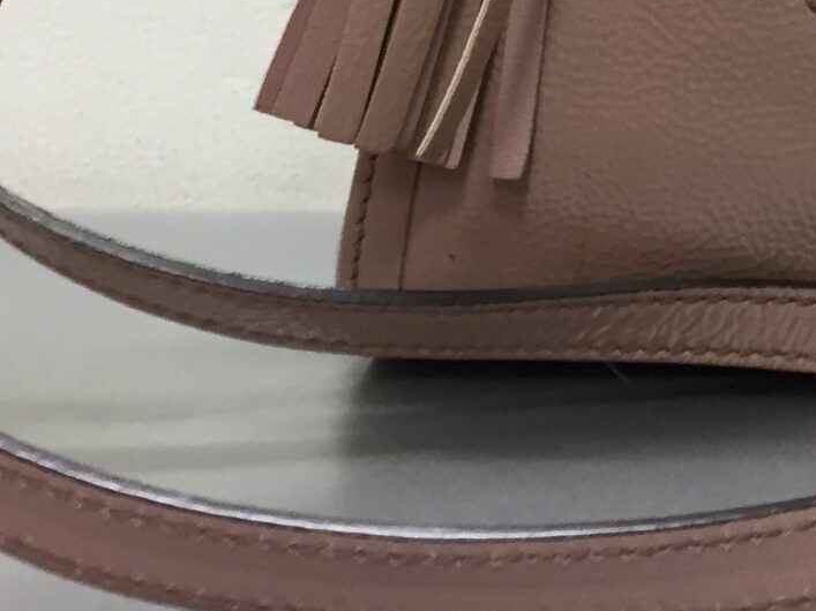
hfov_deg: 17.6
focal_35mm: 105
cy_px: -165
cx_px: 1034
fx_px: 2475
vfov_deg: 13.6
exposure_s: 1/30
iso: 80
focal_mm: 4.15
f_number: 2.2
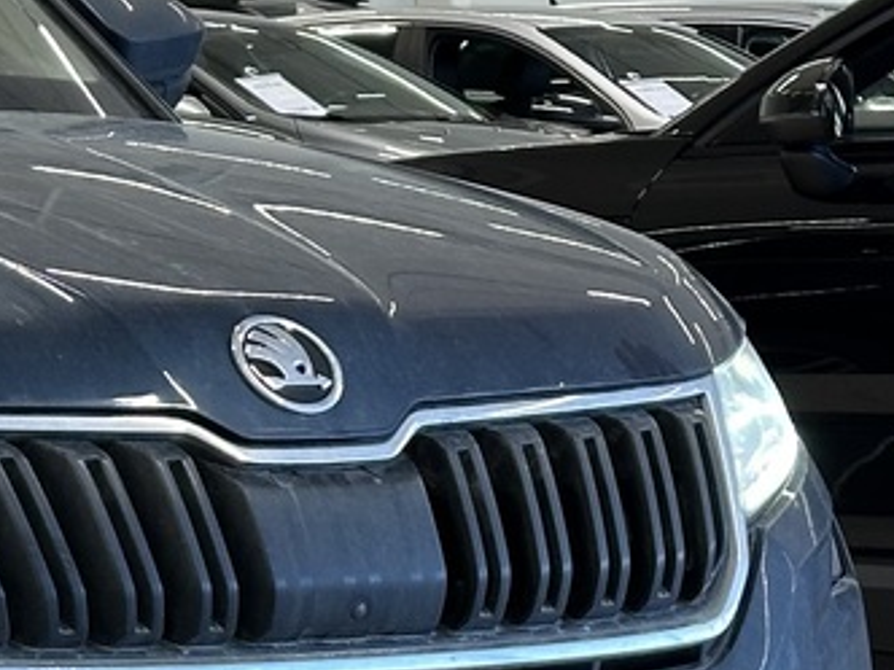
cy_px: 237
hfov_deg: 9.2
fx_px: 5372
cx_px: -576
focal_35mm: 208
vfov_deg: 7.1
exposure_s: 1/89
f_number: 1.78
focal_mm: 6.86
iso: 80
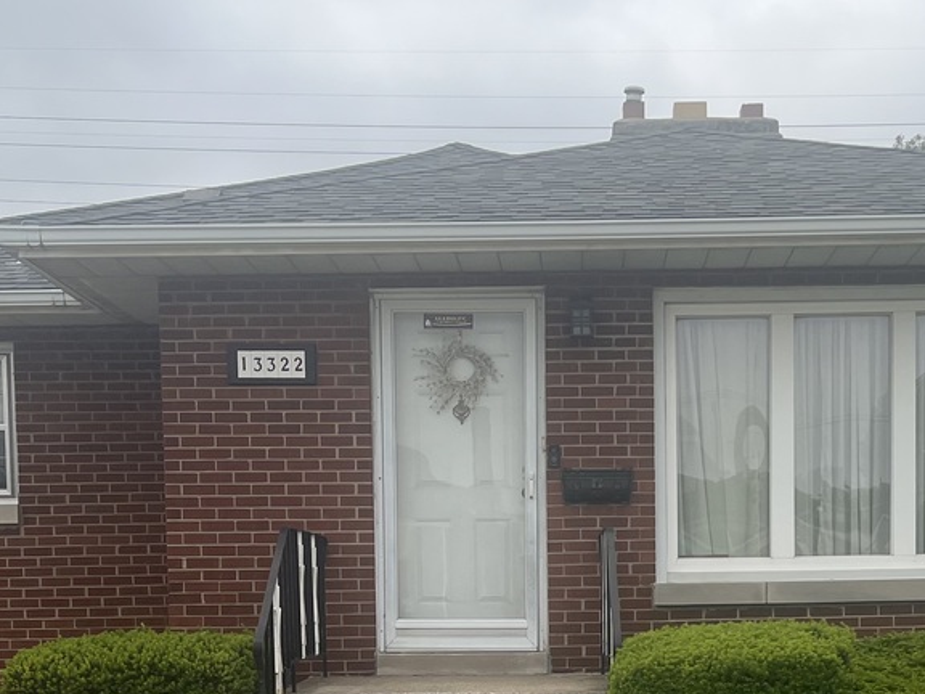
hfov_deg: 29.7
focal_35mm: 65
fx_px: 1737
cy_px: 688
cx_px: 552
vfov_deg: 21.8
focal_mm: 5.7
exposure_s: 1/4630
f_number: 1.5
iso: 50
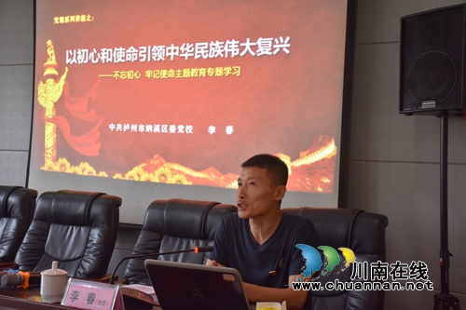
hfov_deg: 38.9
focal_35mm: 51
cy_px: 155
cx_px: 233
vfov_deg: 26.5
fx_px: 660
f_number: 4.2
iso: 1000
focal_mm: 34
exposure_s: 1/60
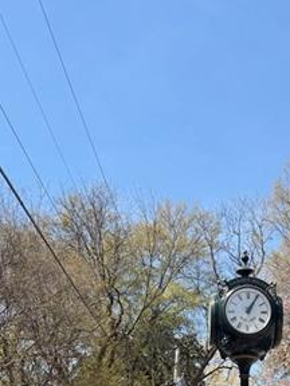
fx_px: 715
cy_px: 466
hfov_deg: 22.6
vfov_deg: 26.7
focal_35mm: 64
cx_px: 236
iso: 80
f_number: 1.78
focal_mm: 6.76
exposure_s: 1/2525
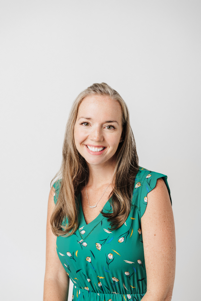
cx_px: 100
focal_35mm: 50
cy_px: 150
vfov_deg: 39.6
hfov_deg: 27.0
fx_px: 419
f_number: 3.5
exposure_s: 1/160
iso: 125
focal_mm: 50
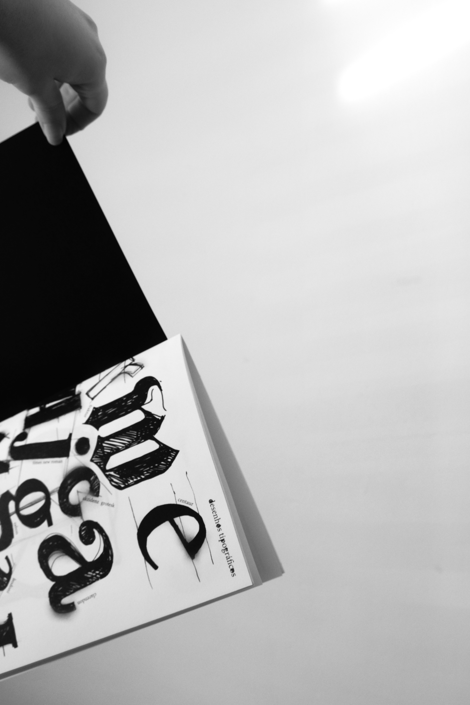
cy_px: 352
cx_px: 235
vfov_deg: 58.7
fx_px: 627
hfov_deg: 41.1
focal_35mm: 32
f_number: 7.1
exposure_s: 1/180
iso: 2000
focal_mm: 21.4
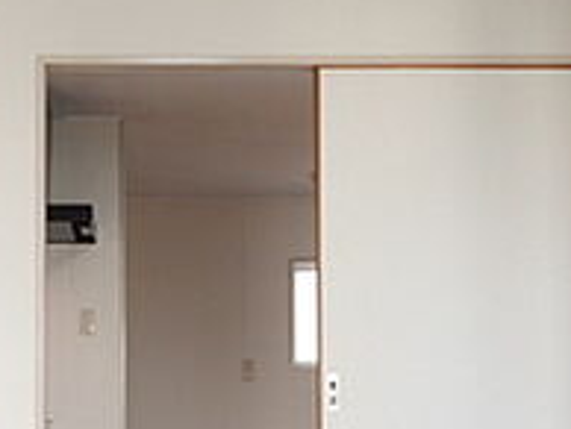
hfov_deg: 24.4
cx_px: 147
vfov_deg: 18.4
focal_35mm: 79
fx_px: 1305
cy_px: 382
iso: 125
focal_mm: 4.3
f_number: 2.8
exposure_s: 1/60
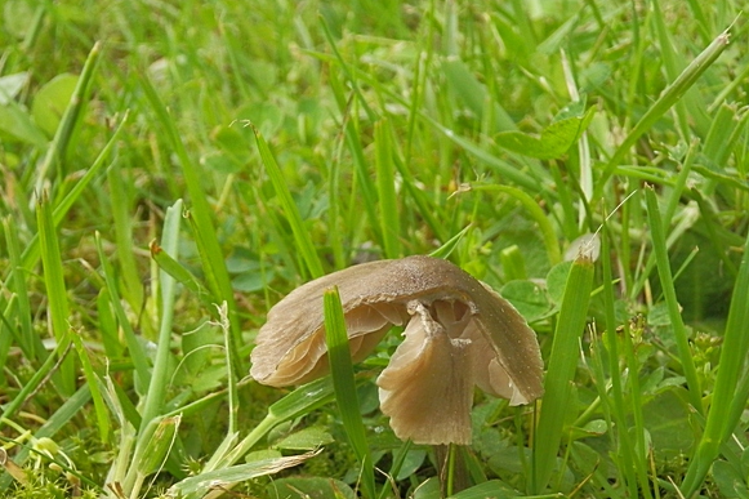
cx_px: 362
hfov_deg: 37.5
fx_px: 1102
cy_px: 352
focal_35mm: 53
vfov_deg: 25.3
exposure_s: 1/320
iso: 320
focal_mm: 6.7
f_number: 3.9
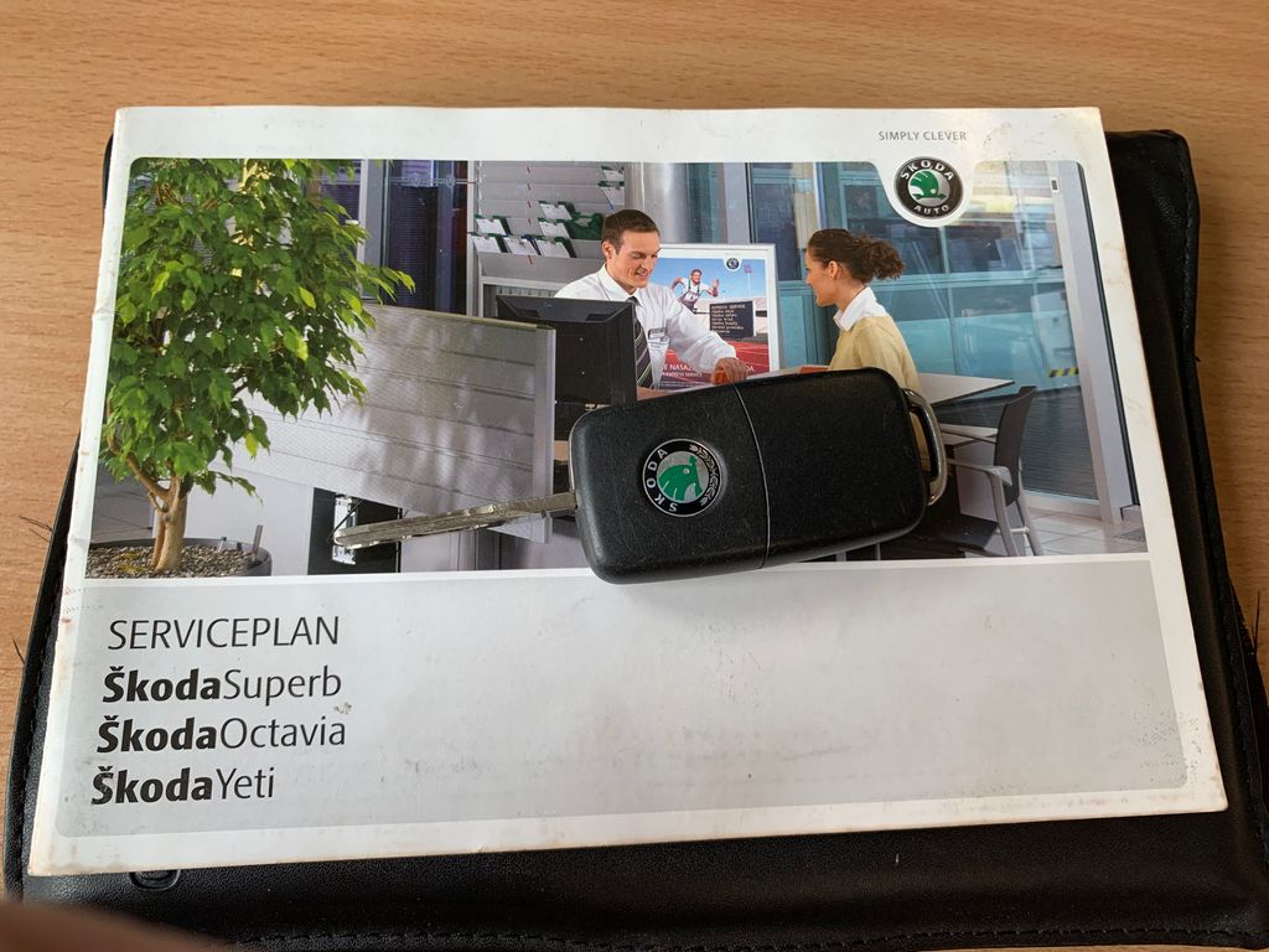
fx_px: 953
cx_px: 634
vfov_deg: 53.1
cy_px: 476
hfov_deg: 67.3
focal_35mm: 26
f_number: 1.8
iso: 50
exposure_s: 1/100
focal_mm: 4.25
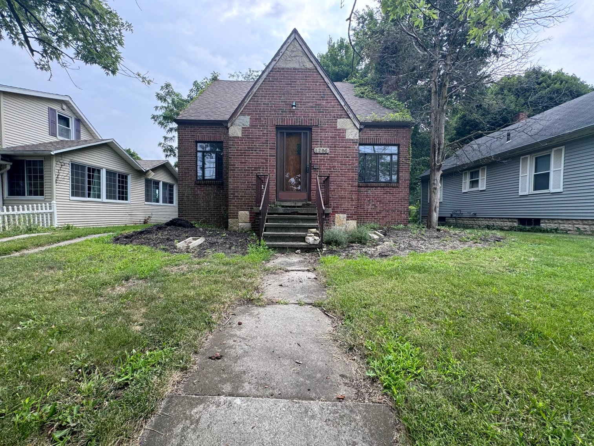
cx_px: 297
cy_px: 223
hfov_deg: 102.1
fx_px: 240
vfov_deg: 85.7
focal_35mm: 14
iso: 40
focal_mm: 2.22
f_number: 2.2
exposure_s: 1/328
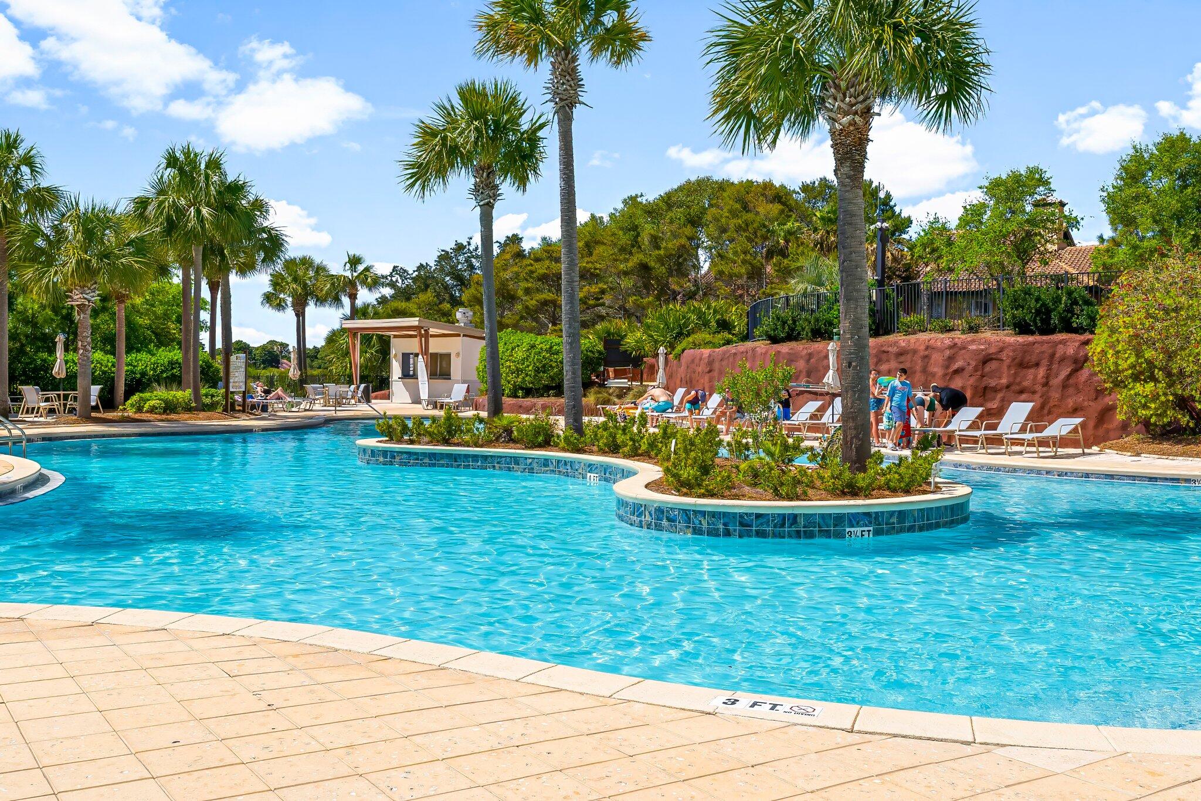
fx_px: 1201
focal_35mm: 36
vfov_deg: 36.9
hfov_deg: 53.1
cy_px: 400
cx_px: 600
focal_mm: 24
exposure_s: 1/800
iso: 400
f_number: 8
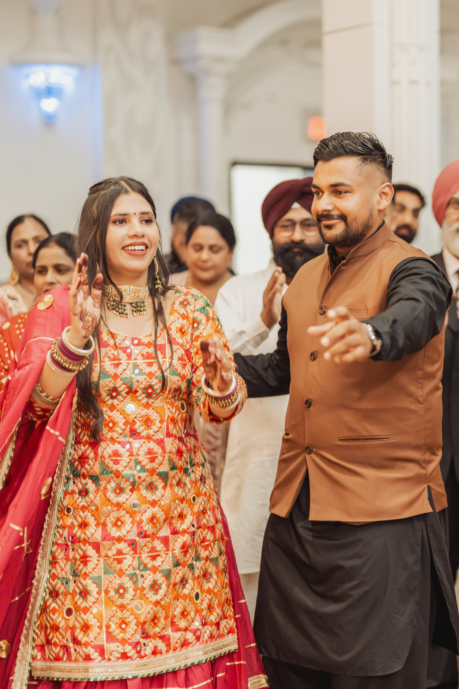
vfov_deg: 39.6
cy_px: 344
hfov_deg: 27.0
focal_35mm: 50
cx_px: 230
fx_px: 956
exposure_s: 1/200
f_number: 1.2
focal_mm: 50
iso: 800
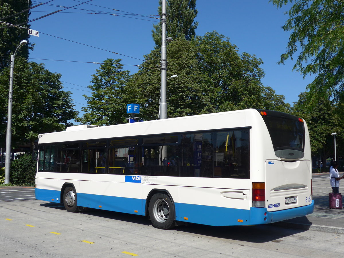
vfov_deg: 36.8
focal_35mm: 39
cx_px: 172
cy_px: 129
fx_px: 388
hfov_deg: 47.9
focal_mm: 8
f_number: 3.2
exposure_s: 1/2000
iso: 80
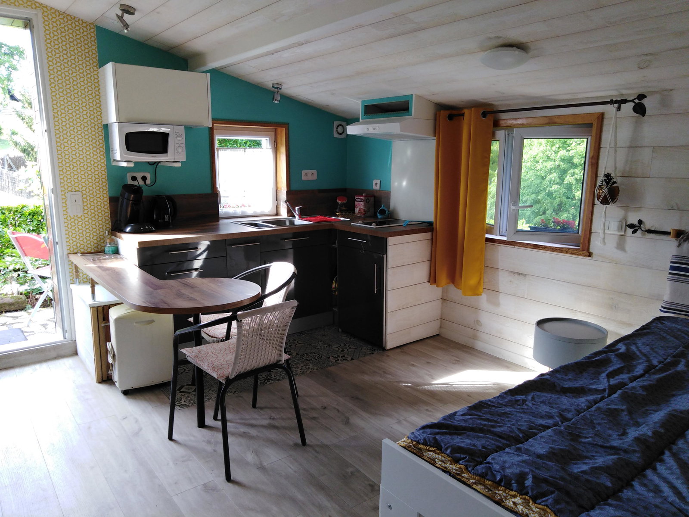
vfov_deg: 53.1
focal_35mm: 26
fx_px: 518
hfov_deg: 67.3
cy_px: 258
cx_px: 344
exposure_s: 1/30
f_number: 2.2
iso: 106
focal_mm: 3.46
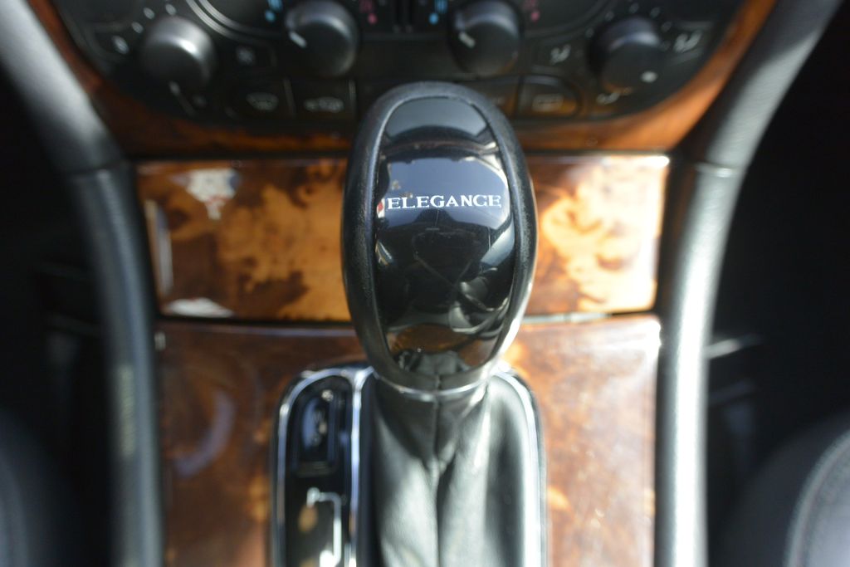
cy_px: 284
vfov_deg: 45.0
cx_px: 425
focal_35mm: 29
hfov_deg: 63.7
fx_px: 685
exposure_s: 1/125
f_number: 3.5
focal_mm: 11
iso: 220
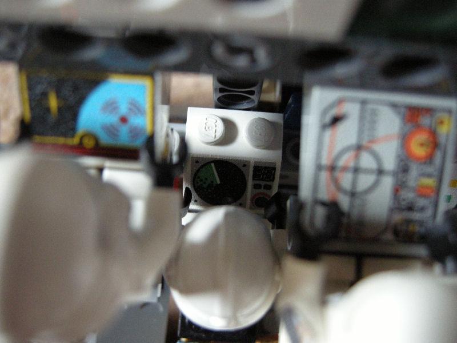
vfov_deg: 40.7
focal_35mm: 35
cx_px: 228
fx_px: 462
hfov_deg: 52.6
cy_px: 172
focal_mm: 7.5
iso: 400
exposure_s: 1/15.8
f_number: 2.7
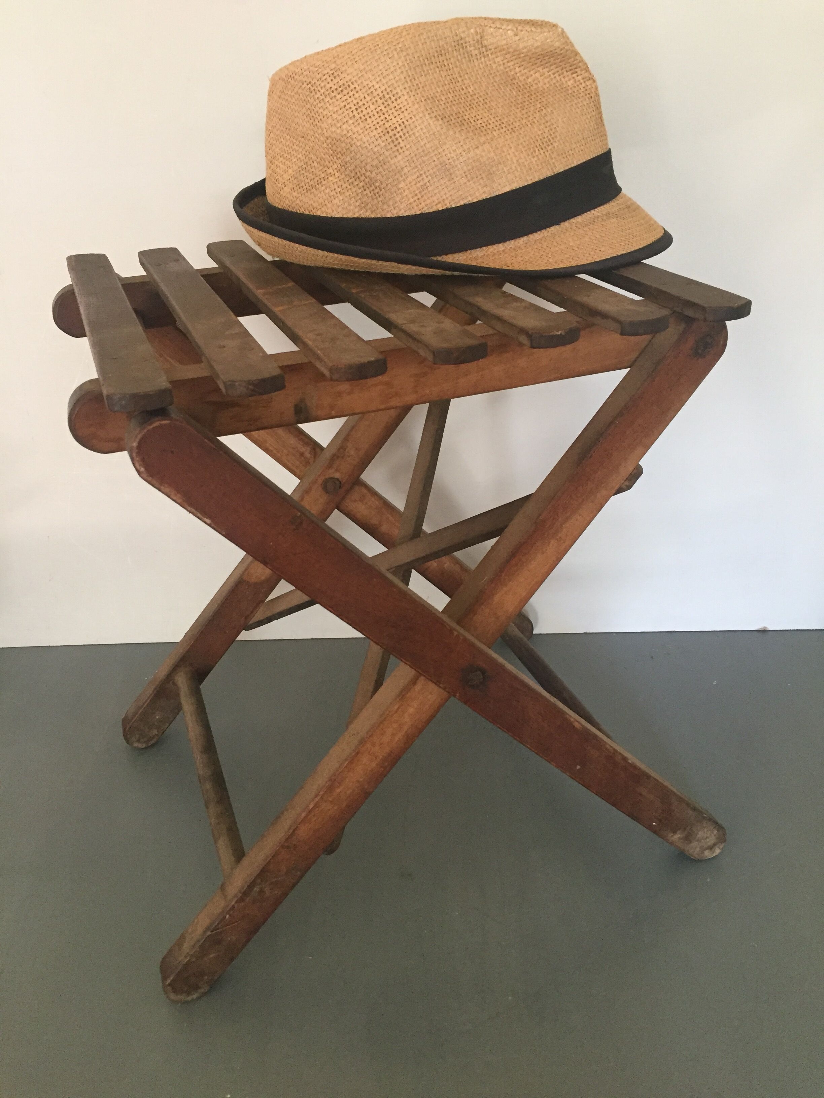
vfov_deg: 61.7
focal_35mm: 29
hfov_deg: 48.2
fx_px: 920
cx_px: 412
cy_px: 549
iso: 250
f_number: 2.2
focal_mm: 4.15
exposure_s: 1/33
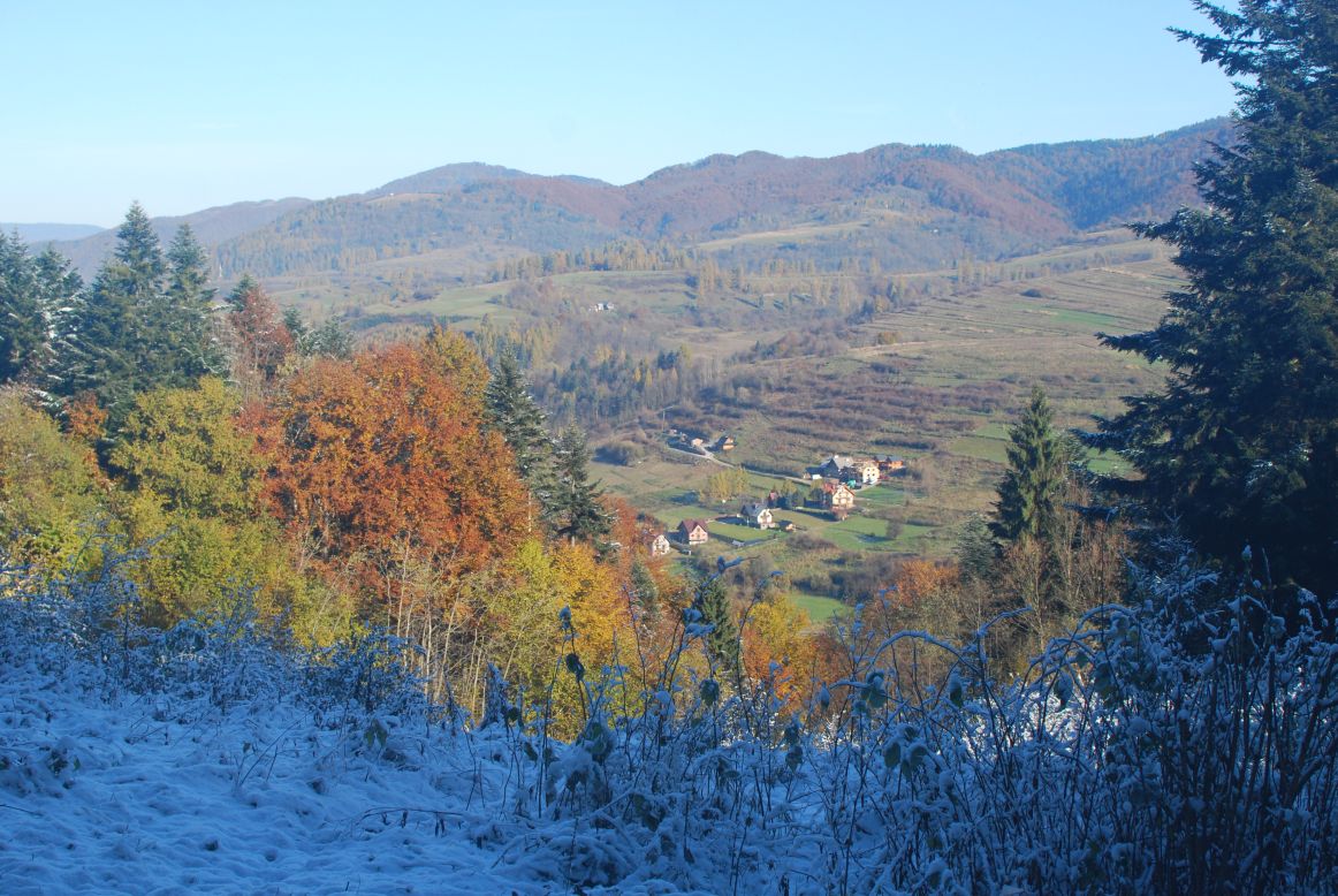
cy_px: 448
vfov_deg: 25.8
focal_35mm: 52
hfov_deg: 37.8
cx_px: 669
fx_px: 1954
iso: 400
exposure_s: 1/1000
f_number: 5.6
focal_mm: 35
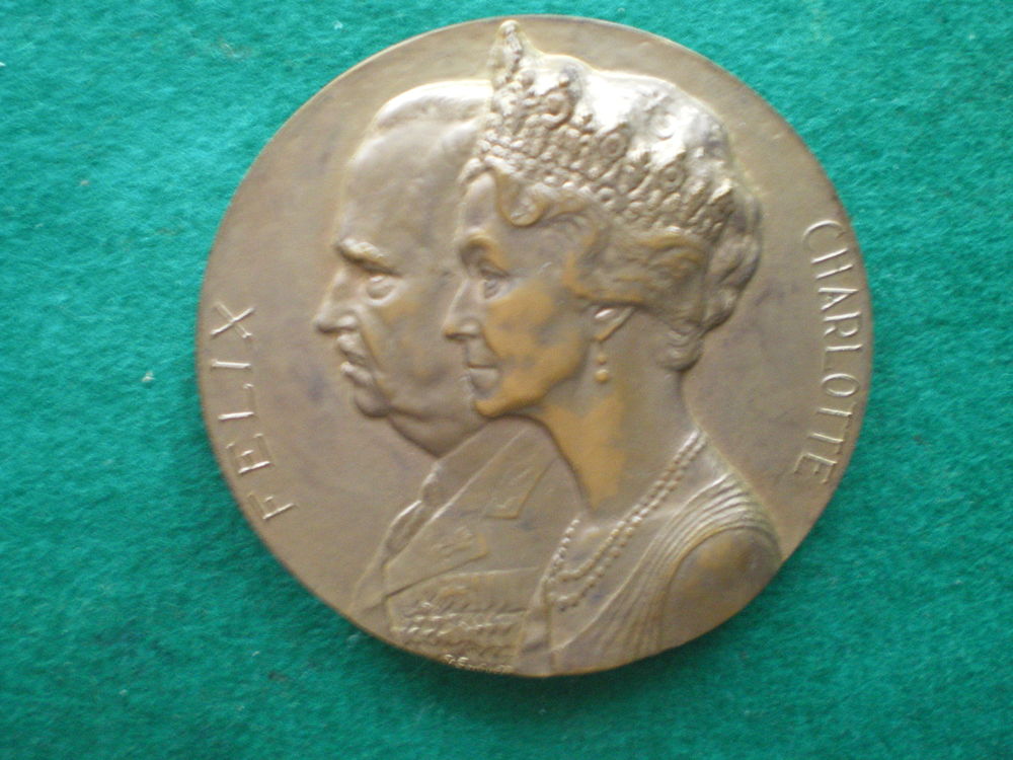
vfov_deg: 37.7
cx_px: 506
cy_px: 380
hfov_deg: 49.0
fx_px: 1112
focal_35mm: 38
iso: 400
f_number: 3.1
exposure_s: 1/8
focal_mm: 6.3
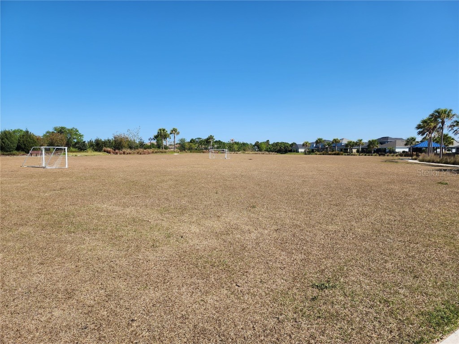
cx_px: 230
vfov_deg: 58.9
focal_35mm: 23
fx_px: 305
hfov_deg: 73.9
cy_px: 172
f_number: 1.8
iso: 12
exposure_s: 1/1179
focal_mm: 6.4
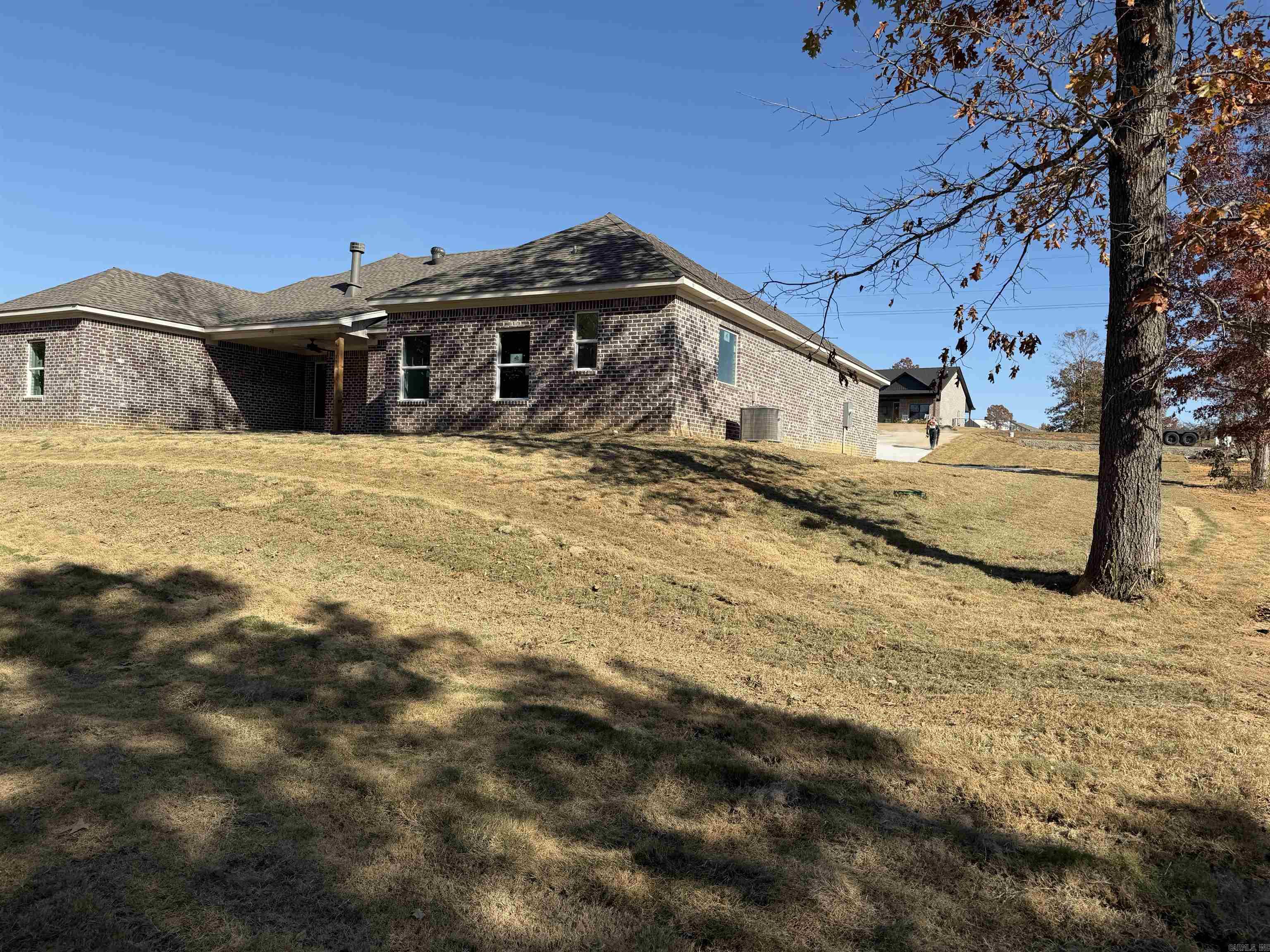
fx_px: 881
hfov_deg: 71.6
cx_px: 635
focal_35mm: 24
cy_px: 476
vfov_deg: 56.8
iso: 80
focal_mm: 6.76
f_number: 1.78
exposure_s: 1/4405
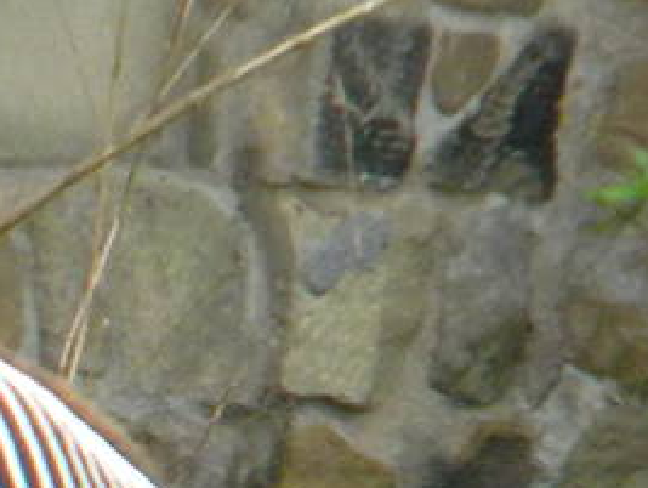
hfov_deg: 1.5
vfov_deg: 1.1
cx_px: -801
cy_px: 1046
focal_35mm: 1352
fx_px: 25343
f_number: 5.4
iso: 269
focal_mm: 41
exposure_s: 1/520
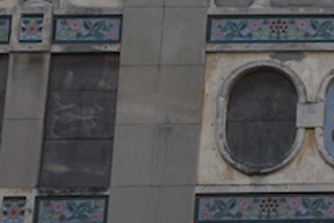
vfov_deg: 6.2
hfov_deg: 8.9
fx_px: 2041
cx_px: 641
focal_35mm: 220
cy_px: 17
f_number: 10
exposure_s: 1/100
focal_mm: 38
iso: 320
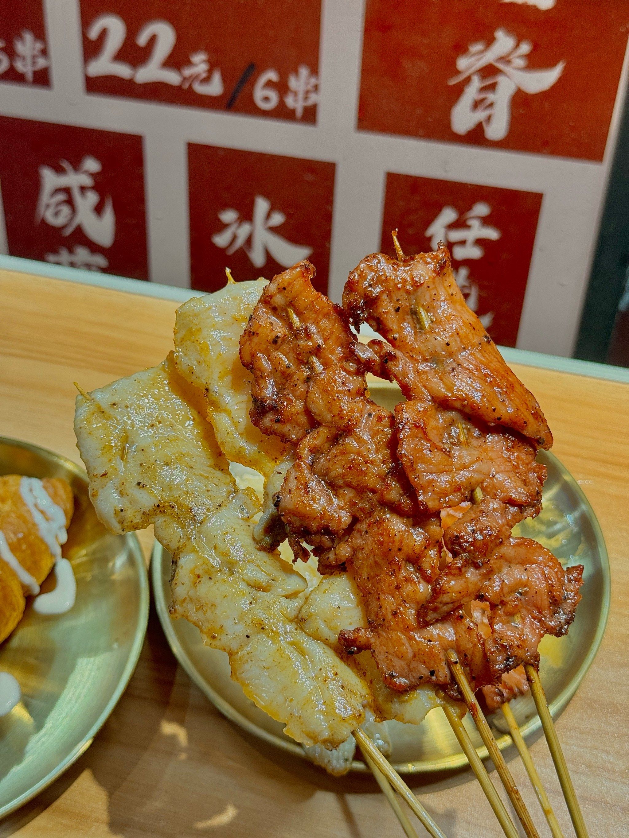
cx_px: 314
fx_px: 1163
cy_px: 419
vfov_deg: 39.7
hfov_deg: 30.3
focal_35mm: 48
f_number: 1.78
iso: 100
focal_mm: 6.86
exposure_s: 1/100
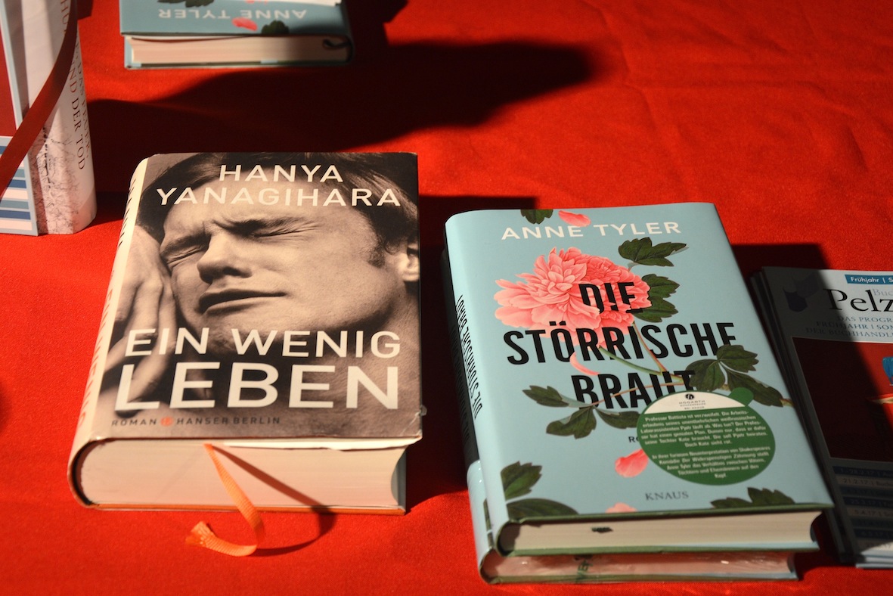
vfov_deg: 22.6
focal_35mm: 60
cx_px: 446
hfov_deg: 33.4
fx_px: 1489
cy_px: 298
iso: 400
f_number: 4.5
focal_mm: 40
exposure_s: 1/50
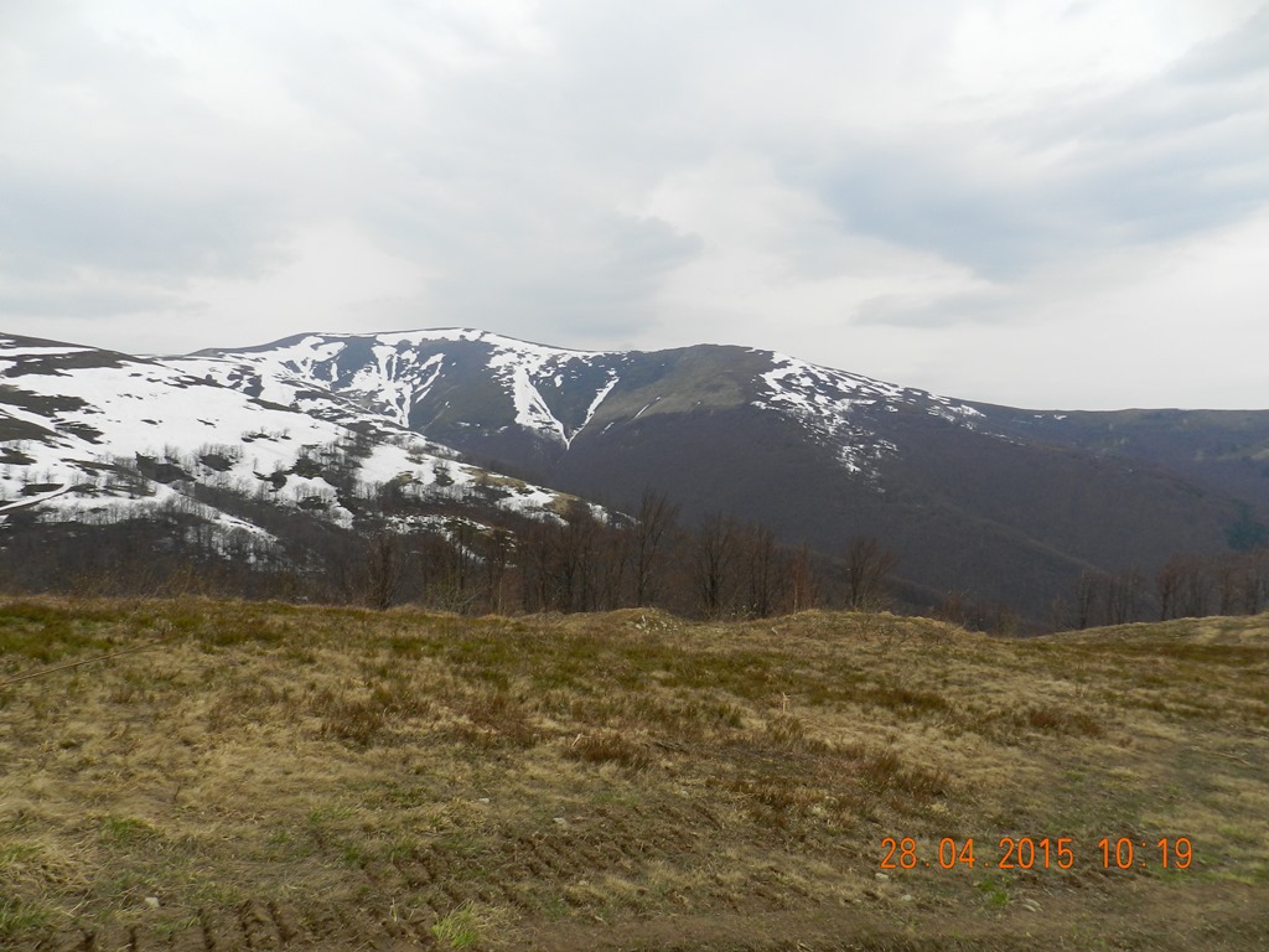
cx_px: 634
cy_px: 476
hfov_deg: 73.9
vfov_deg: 58.9
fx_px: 843
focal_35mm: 23
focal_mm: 4
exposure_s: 1/800
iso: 160
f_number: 3.4
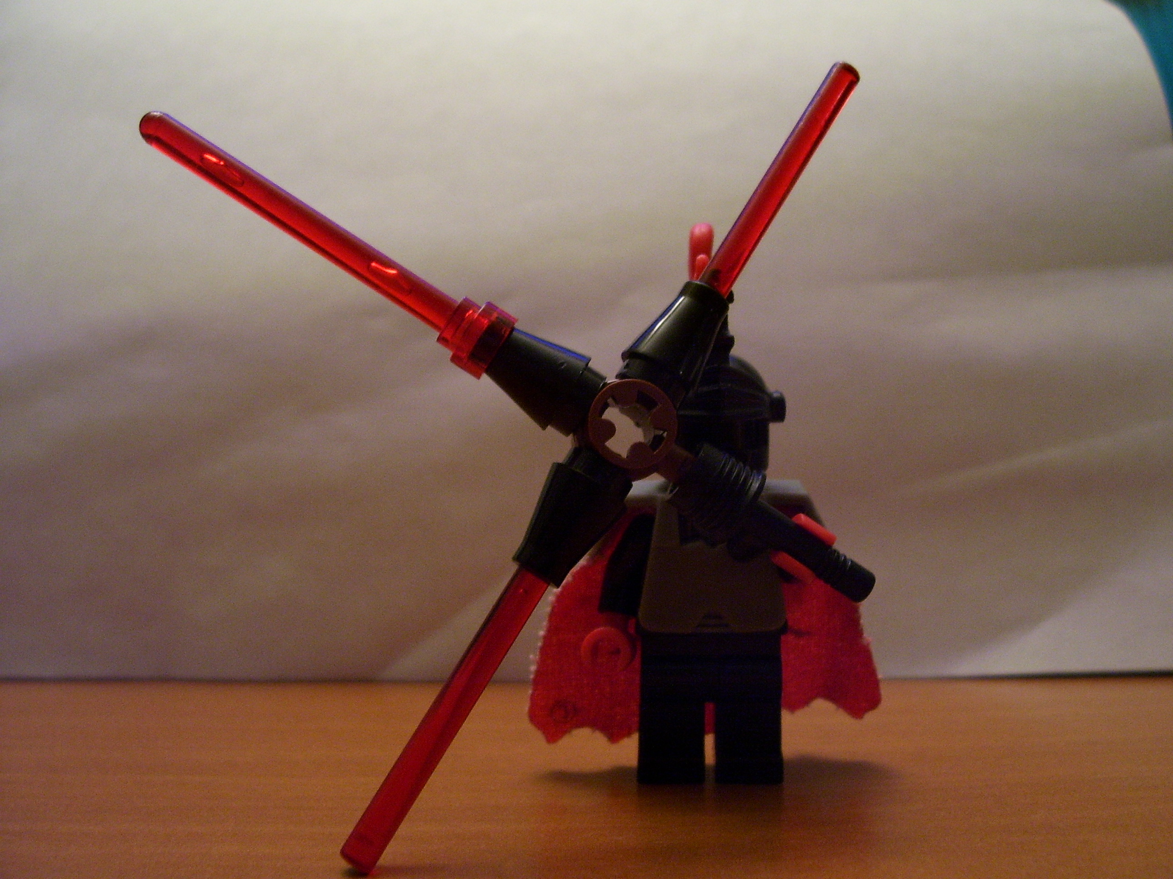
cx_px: 586
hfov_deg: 54.0
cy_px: 440
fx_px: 1152
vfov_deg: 41.8
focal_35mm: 34
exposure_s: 1/8
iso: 160
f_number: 2.7
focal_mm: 5.6
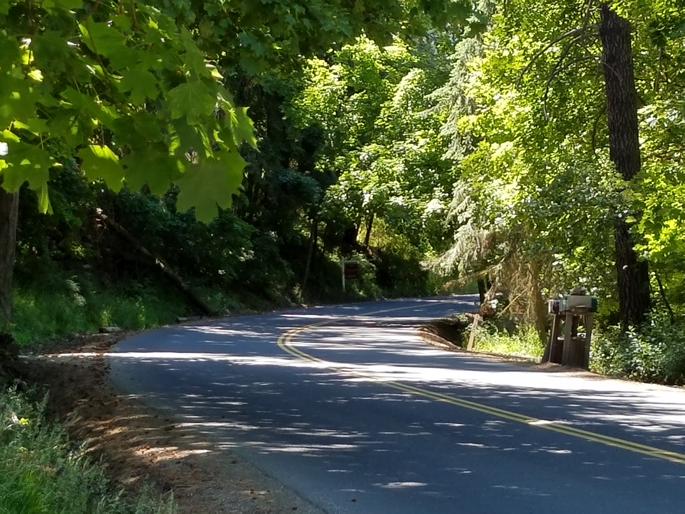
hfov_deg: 67.3
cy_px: 257
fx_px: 515
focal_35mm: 26
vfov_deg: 53.1
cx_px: 342
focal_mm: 4.2
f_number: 1.7
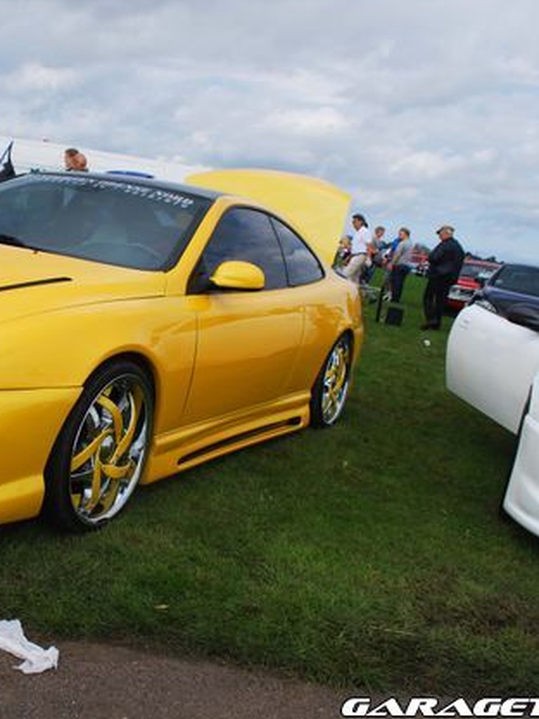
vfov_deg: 46.8
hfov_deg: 34.5
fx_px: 830
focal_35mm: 40
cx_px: 85
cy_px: 354
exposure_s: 1/250
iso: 100
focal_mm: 18
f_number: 8
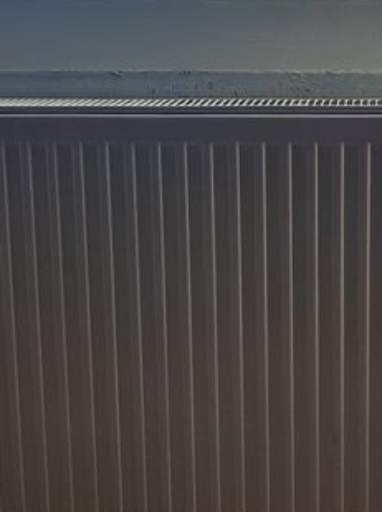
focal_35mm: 81
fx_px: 1194
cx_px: 299
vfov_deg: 24.1
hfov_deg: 18.0
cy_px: 237
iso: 32
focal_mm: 4.6
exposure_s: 1/307
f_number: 2
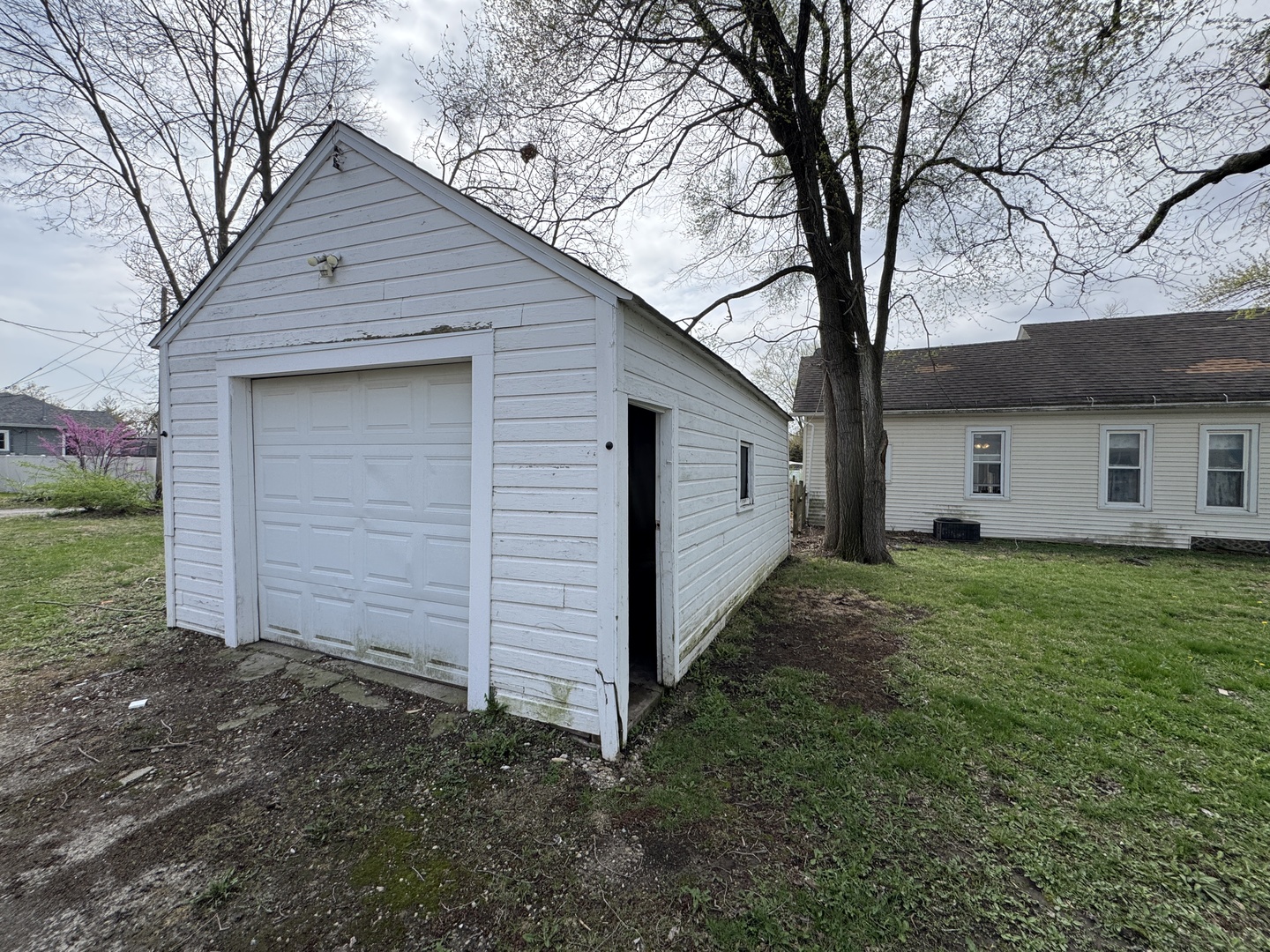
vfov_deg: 85.7
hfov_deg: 102.1
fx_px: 514
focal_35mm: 14
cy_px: 476
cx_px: 635
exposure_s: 1/1178
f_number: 2.2
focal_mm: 2.22
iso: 50
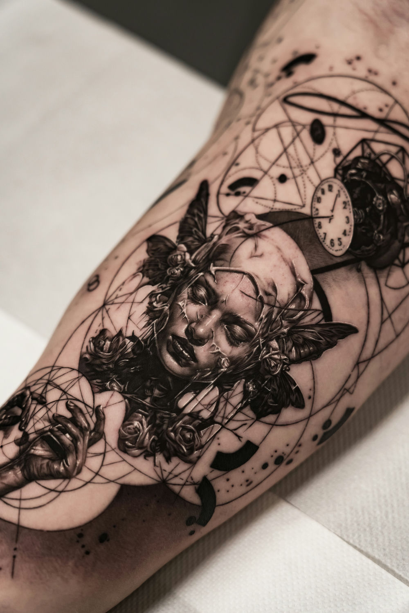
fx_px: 1568
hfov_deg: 14.9
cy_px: 306
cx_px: 204
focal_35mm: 92
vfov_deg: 22.1
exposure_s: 1/160
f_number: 4
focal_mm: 92
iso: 1600
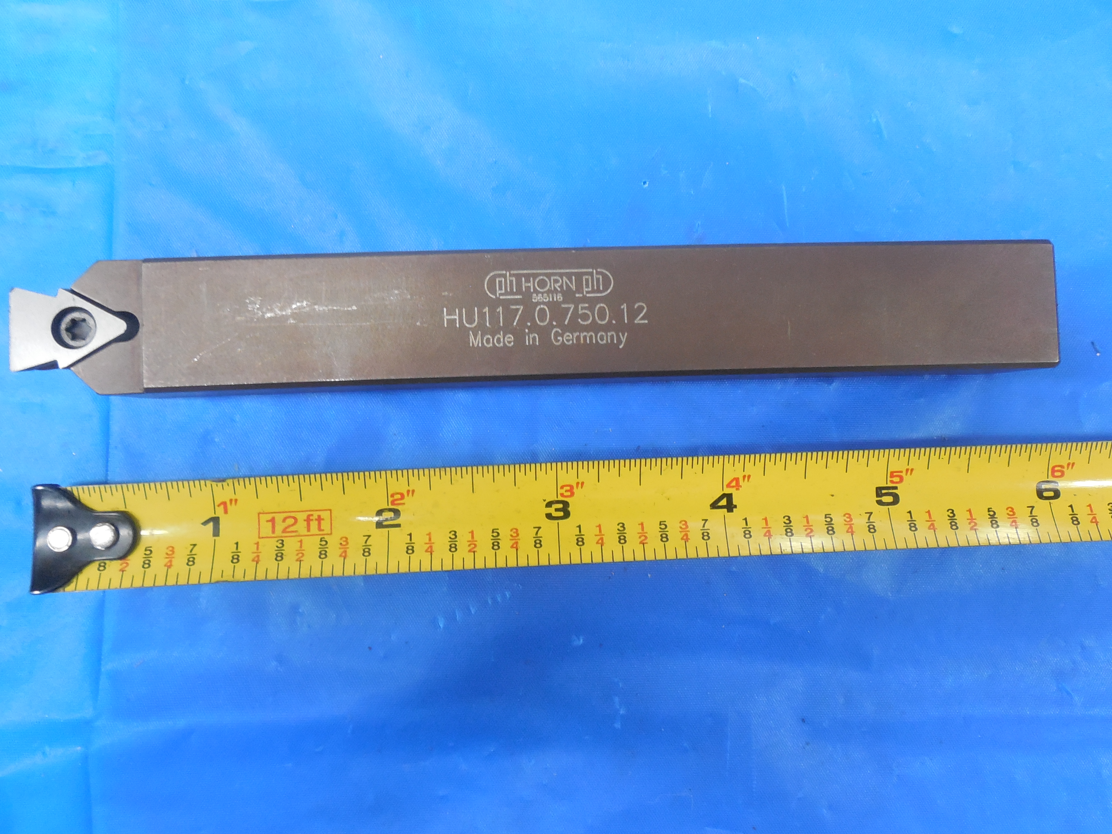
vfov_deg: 49.6
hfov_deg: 63.4
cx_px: 551
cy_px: 369
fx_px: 900
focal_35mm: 28
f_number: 3.3
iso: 400
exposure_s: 1/20
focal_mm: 4.5
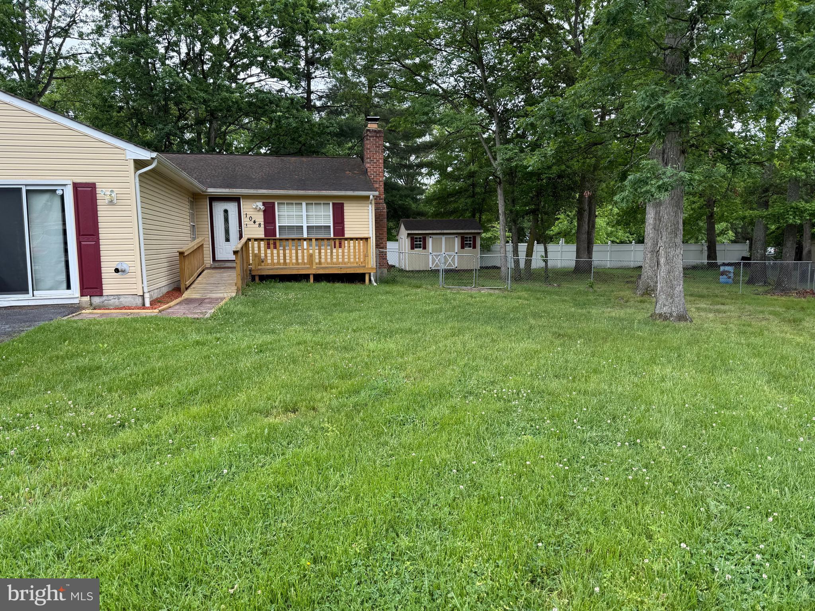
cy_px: 306
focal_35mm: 24
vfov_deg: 56.8
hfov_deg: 71.6
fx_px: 565
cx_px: 408
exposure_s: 1/805
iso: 80
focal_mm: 6.76
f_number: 1.78
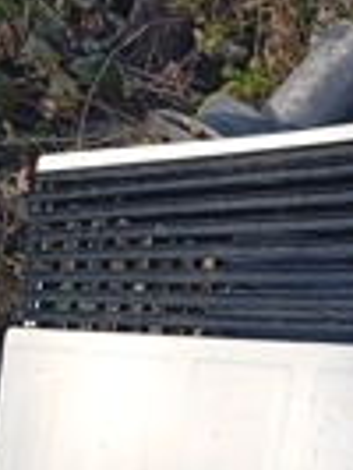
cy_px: 502
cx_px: 480
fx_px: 1100
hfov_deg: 17.0
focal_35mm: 81
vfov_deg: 22.9
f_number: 1.8
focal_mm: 3.98
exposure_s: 1/326
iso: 52
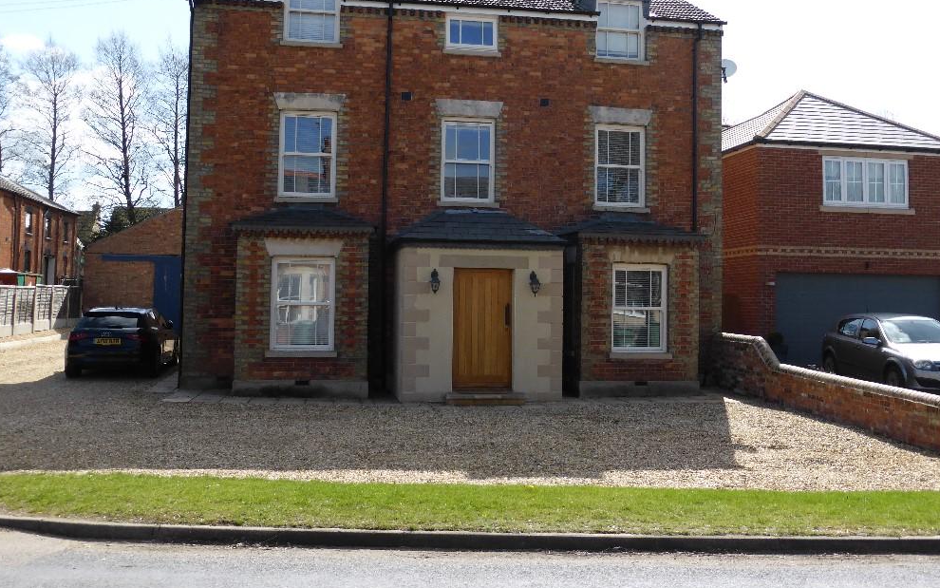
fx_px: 871
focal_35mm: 34
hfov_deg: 56.7
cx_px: 477
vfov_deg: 37.2
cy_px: 252
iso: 100
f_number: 3.6
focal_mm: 5.4
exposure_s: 1/500
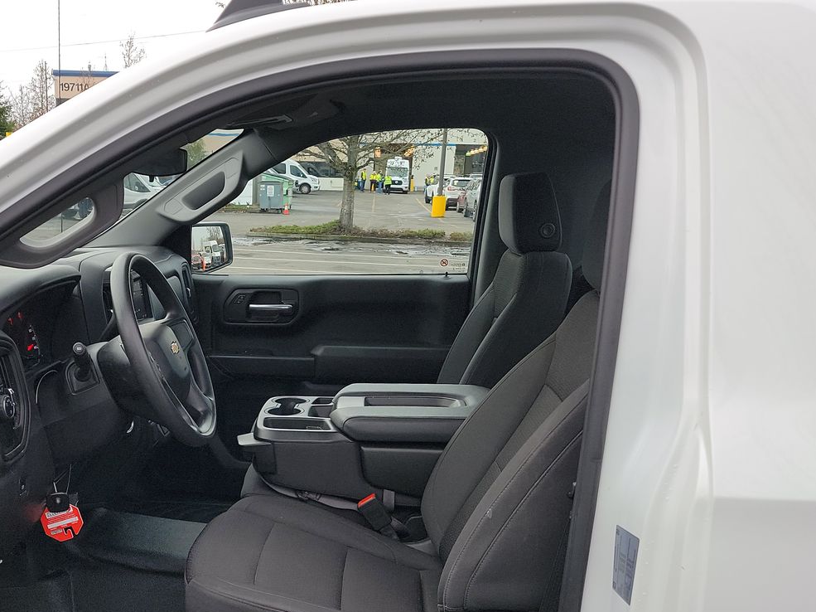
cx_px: 252
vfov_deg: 36.2
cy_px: 431
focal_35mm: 39
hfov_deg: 46.9
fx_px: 919
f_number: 1.8
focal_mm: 6.7
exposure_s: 1/59
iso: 61
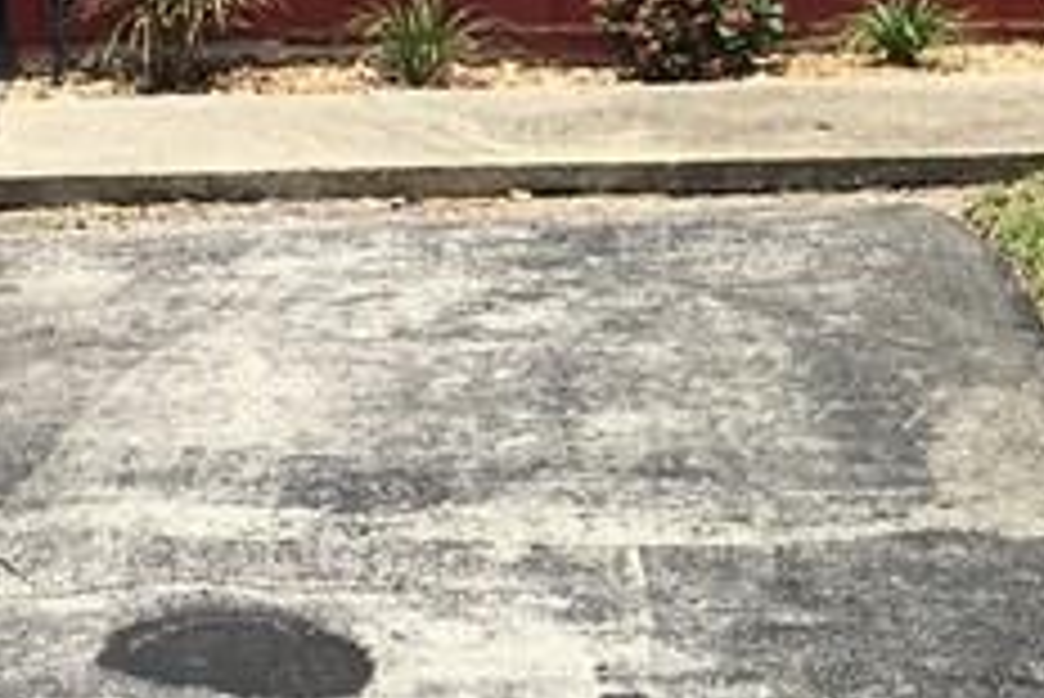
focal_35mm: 133
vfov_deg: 10.2
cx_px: 999
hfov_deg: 15.2
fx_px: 3859
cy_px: -14
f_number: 2.2
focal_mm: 4.15
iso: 25
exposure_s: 1/1570
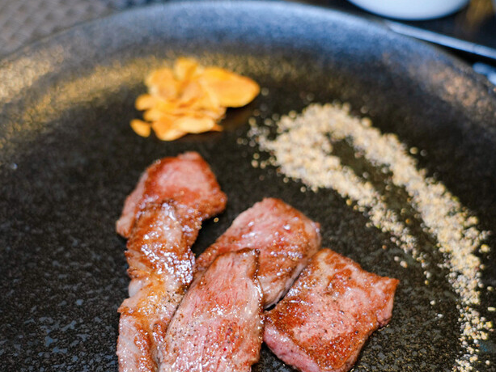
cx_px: 227
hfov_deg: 34.3
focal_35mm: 56
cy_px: 223
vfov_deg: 26.1
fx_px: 803
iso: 640
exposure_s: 1/50
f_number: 4
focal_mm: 42
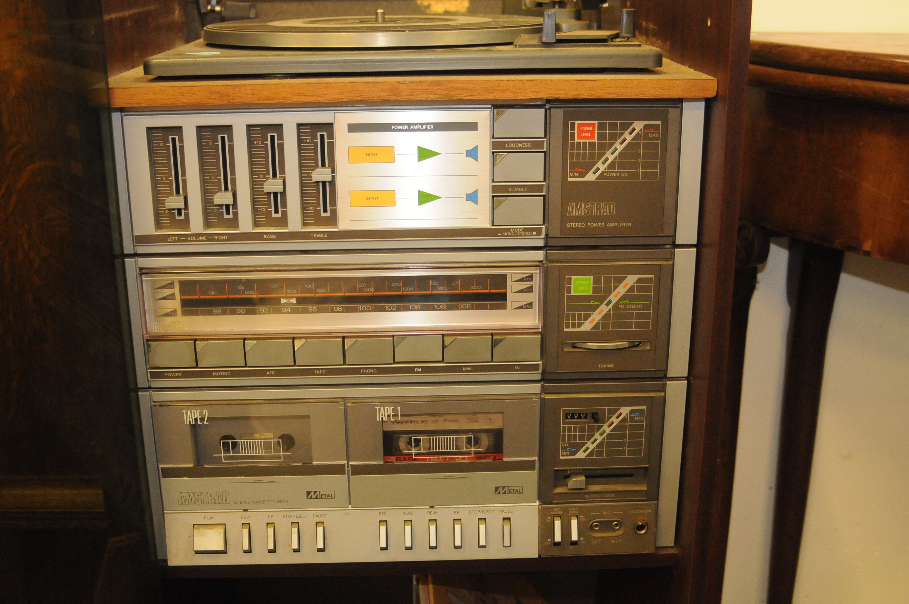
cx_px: 454
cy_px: 302
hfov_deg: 46.4
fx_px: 1059
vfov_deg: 31.8
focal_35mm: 42
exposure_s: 1/160
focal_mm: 28
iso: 2500
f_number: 4
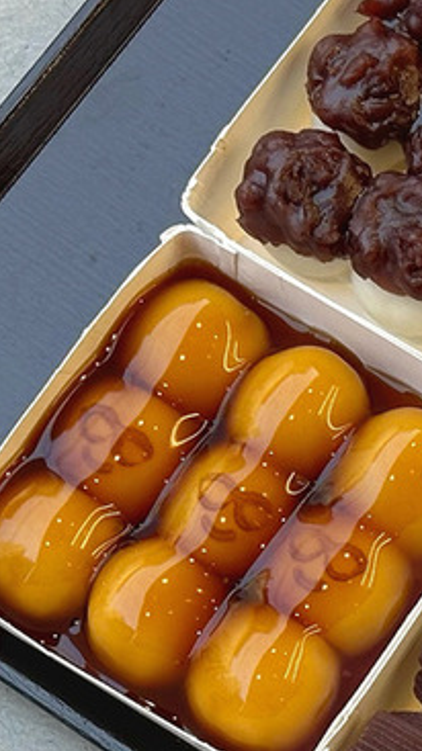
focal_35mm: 168
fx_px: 3347
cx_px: 616
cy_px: 477
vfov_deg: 12.8
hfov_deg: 7.1
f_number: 1.78
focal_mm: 6.86
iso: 64
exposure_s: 1/120
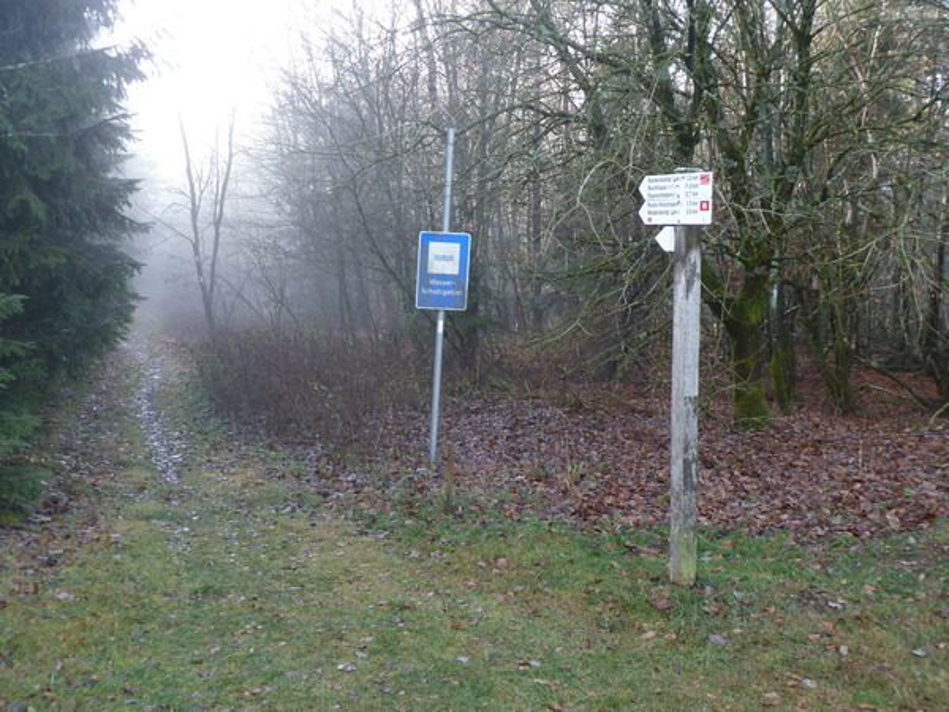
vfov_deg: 40.7
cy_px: 356
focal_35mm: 35
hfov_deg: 52.6
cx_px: 474
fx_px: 960
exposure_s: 1/30
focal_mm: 5.7
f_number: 3.5
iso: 100
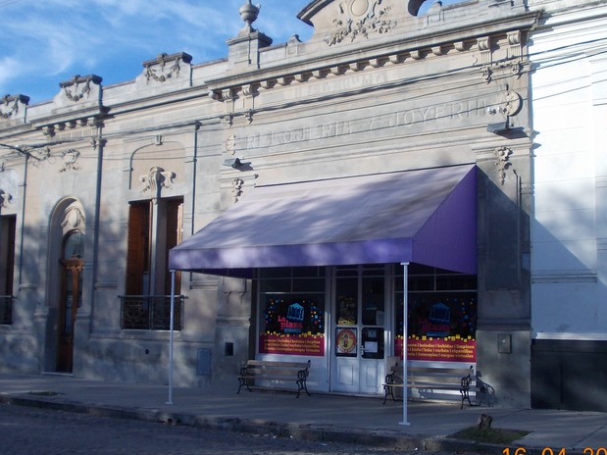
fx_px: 824
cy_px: 242
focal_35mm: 47
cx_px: 298
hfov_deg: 40.4
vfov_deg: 30.9
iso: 80
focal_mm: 5.3
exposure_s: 1/160
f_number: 6.2
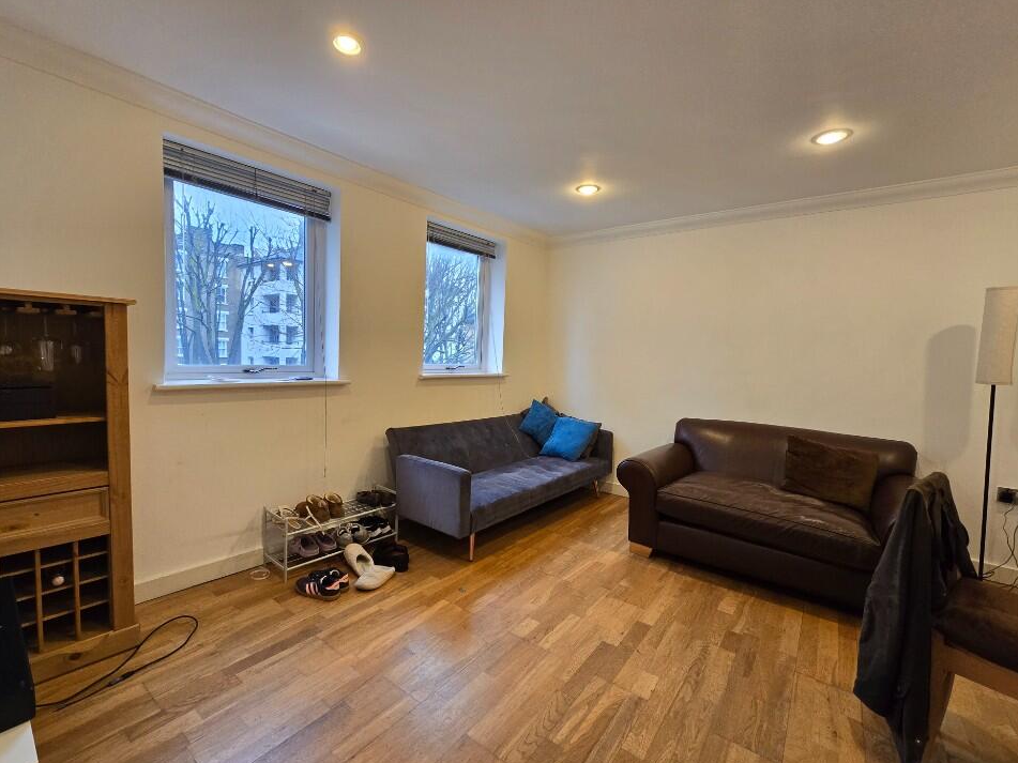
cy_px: 383
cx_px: 495
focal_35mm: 14
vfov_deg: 85.7
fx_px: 412
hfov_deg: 102.0
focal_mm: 2.2
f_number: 2.2
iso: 125
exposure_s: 1/100
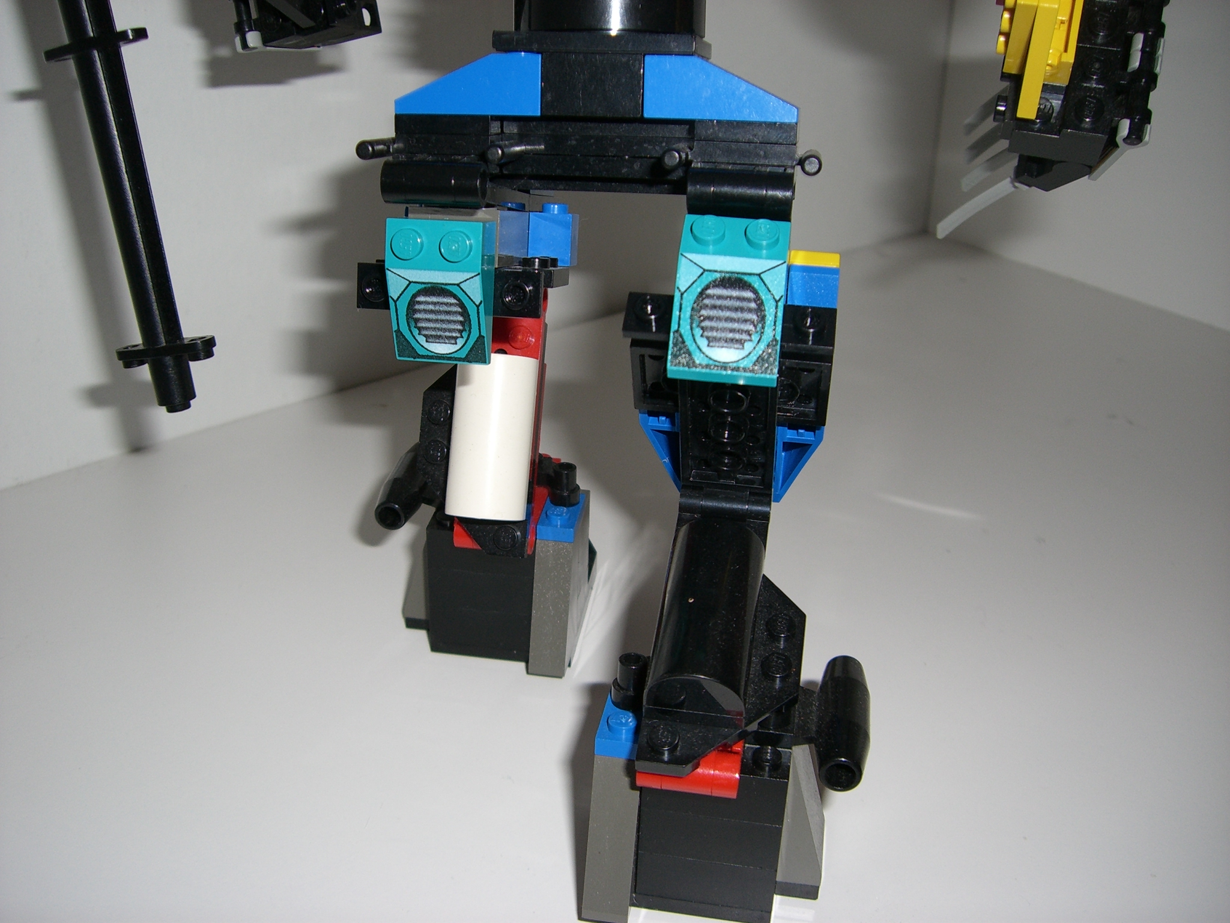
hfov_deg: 49.0
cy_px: 462
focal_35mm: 38
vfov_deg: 37.7
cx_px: 615
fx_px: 1350
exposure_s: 1/60
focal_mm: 6.2
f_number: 2.7
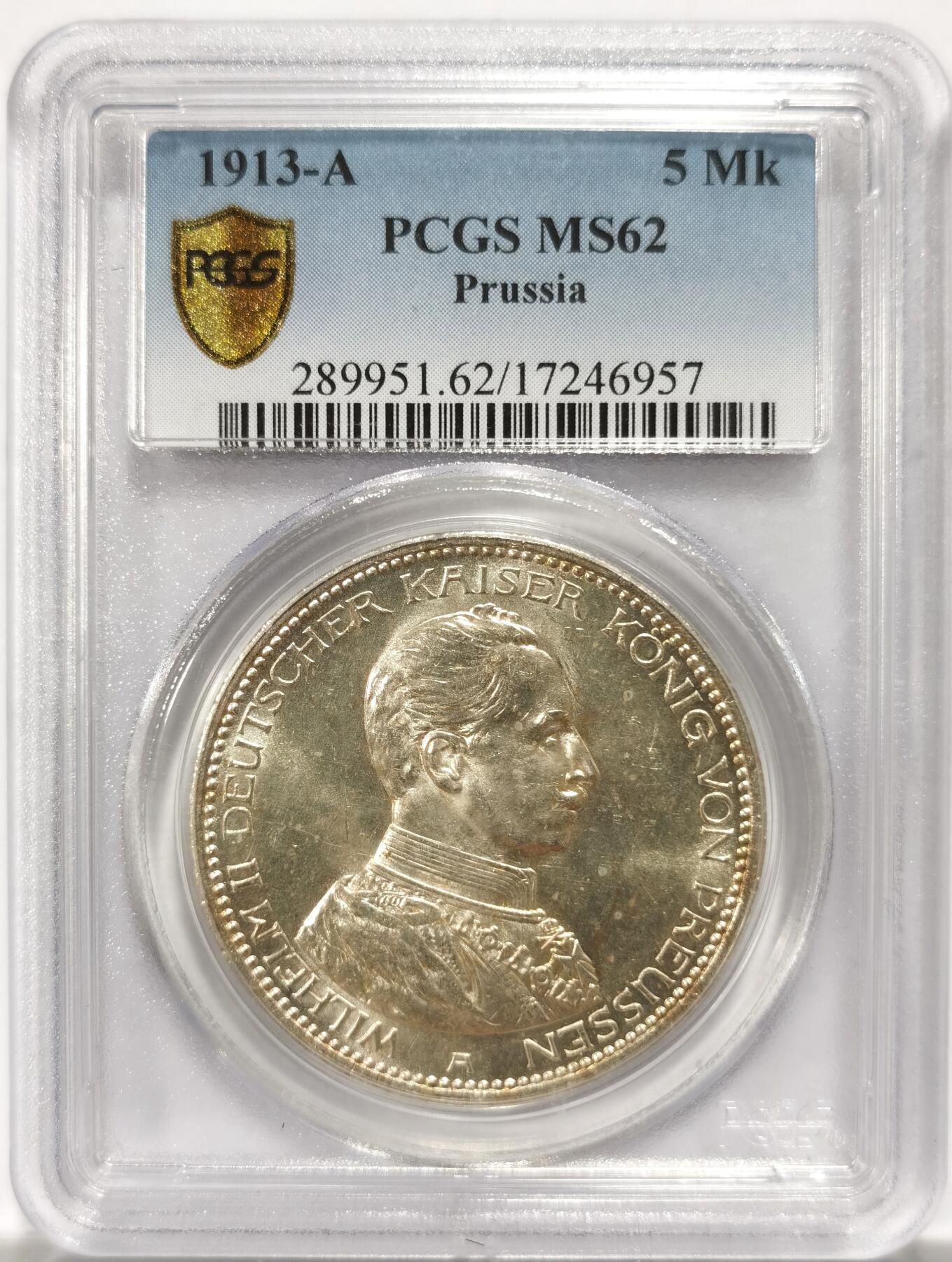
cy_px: 631
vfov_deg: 35.5
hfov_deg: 27.1
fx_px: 1972
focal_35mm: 54
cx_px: 476
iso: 125
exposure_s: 1/100
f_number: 16
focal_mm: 5.56
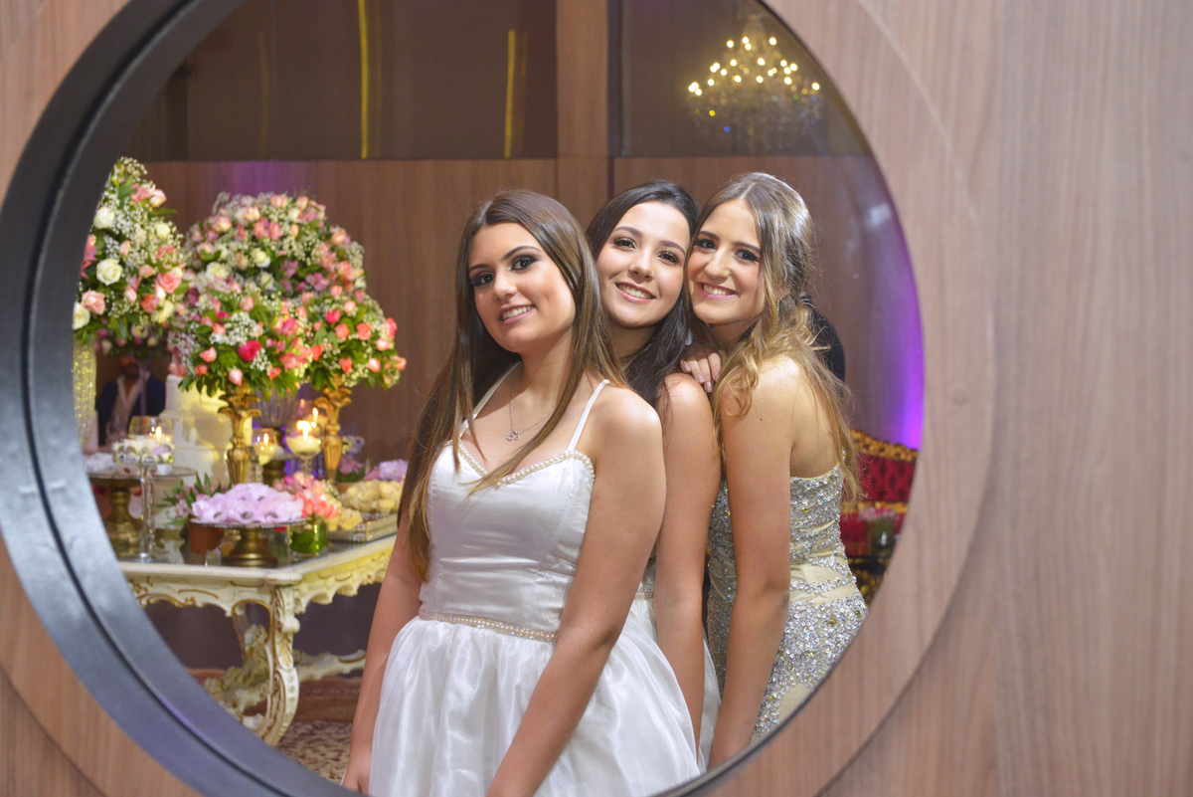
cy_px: 398
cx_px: 596
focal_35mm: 58
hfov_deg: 34.5
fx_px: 1923
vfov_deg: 23.4
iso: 2500
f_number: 5.6
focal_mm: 58
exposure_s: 1/125
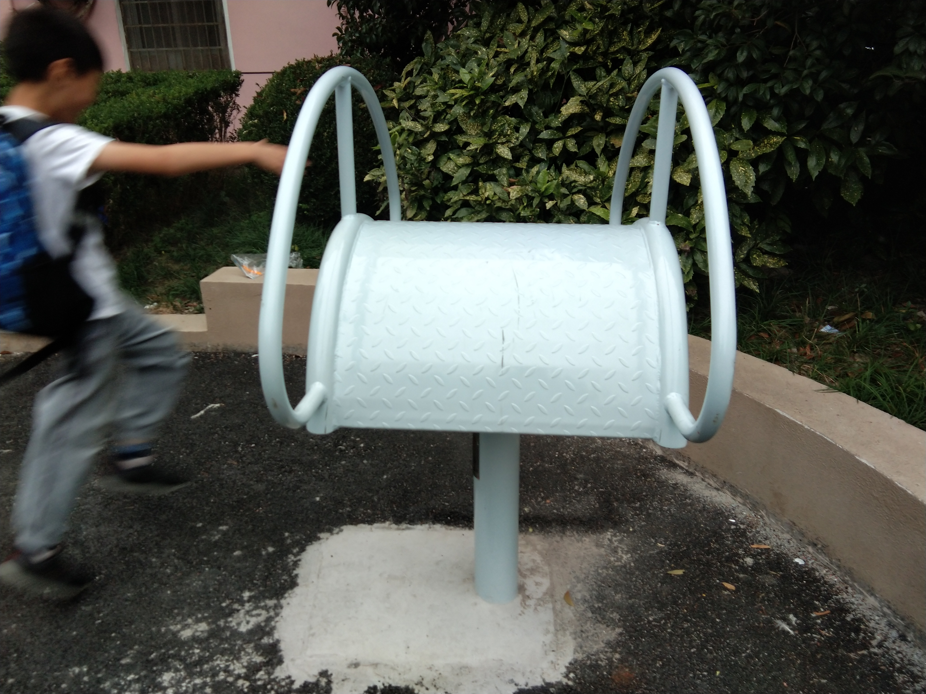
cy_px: 347
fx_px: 829
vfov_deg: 45.4
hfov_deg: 58.4
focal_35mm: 31
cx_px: 463
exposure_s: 1/50
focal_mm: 3.69
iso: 64
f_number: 2.2
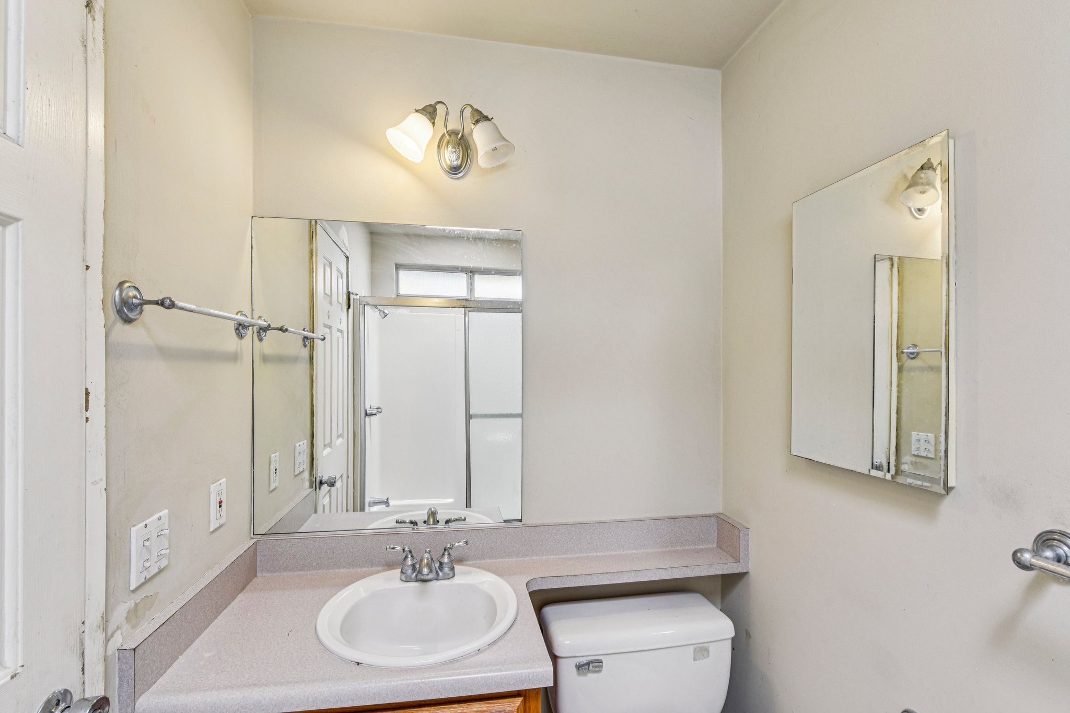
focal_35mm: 14
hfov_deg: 104.3
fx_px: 416
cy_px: 356
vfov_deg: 81.2
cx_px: 535
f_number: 8
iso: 400
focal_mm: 14
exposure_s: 1/15
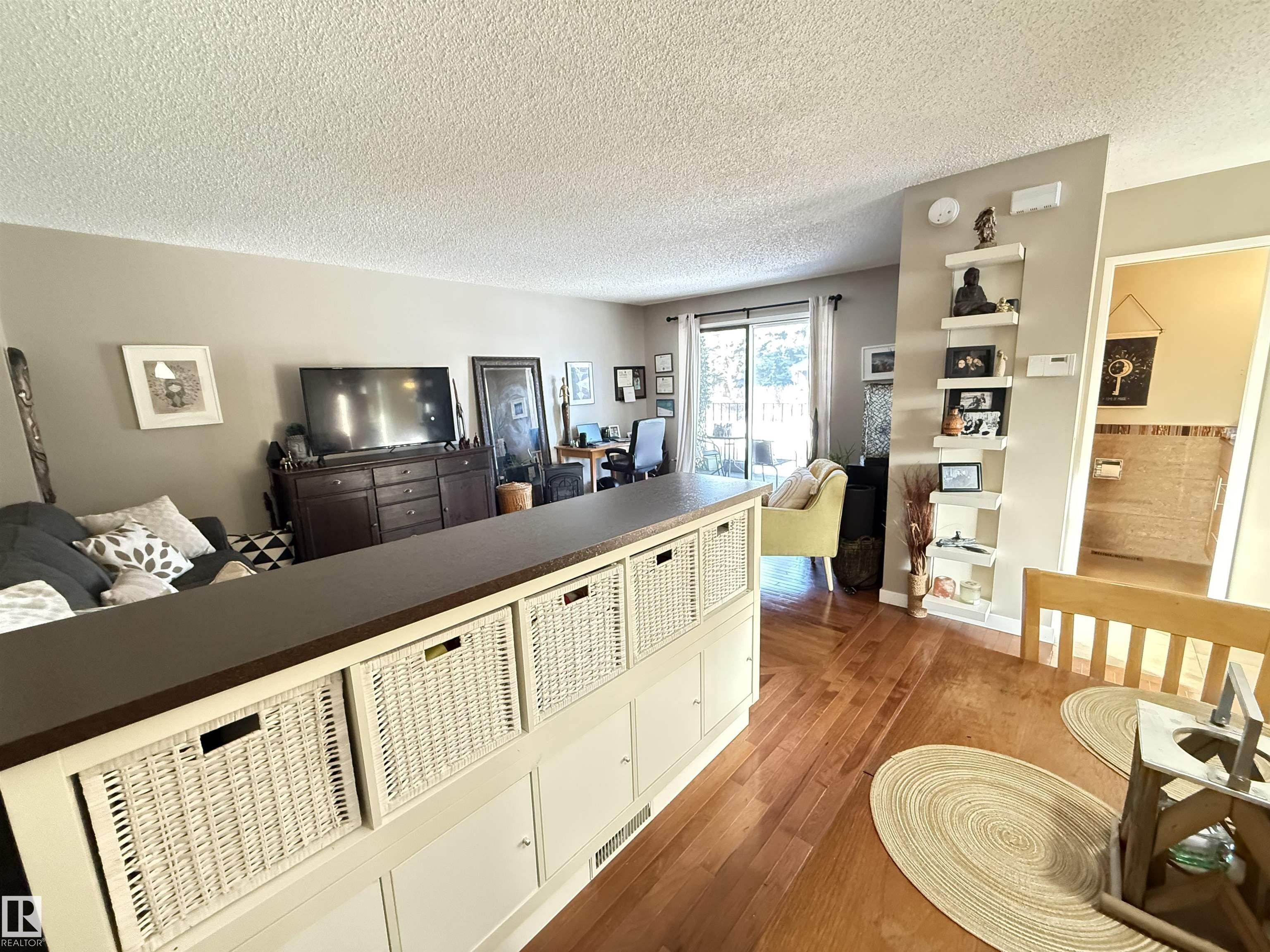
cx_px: 635
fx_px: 514
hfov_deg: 102.1
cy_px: 476
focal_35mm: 14
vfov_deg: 85.7
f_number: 2.2
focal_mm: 2.22
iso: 1000
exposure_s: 1/60
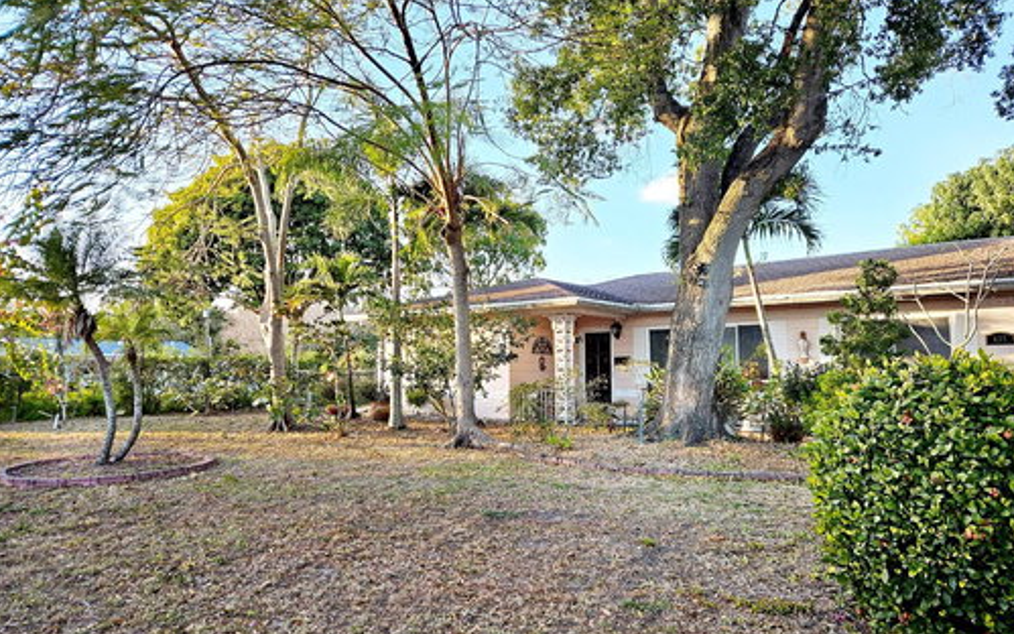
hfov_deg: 72.5
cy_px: 301
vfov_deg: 49.3
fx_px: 691
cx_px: 514
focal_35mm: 25
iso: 25
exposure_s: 1/196
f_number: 1.8
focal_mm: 5.4
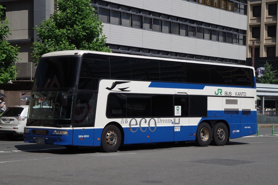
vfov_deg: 18.9
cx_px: 139
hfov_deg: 28.1
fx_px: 556
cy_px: 92
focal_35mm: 72
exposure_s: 1/250
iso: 100
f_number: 10
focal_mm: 48
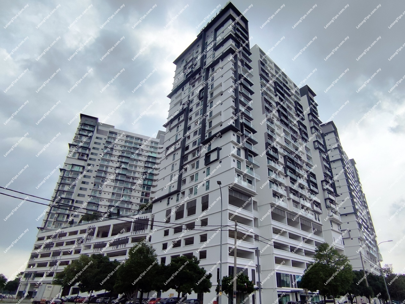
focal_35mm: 19
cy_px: 152
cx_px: 202
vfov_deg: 68.7
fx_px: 222
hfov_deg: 84.7
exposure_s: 1/3399
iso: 50
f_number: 2.2
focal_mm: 1.65
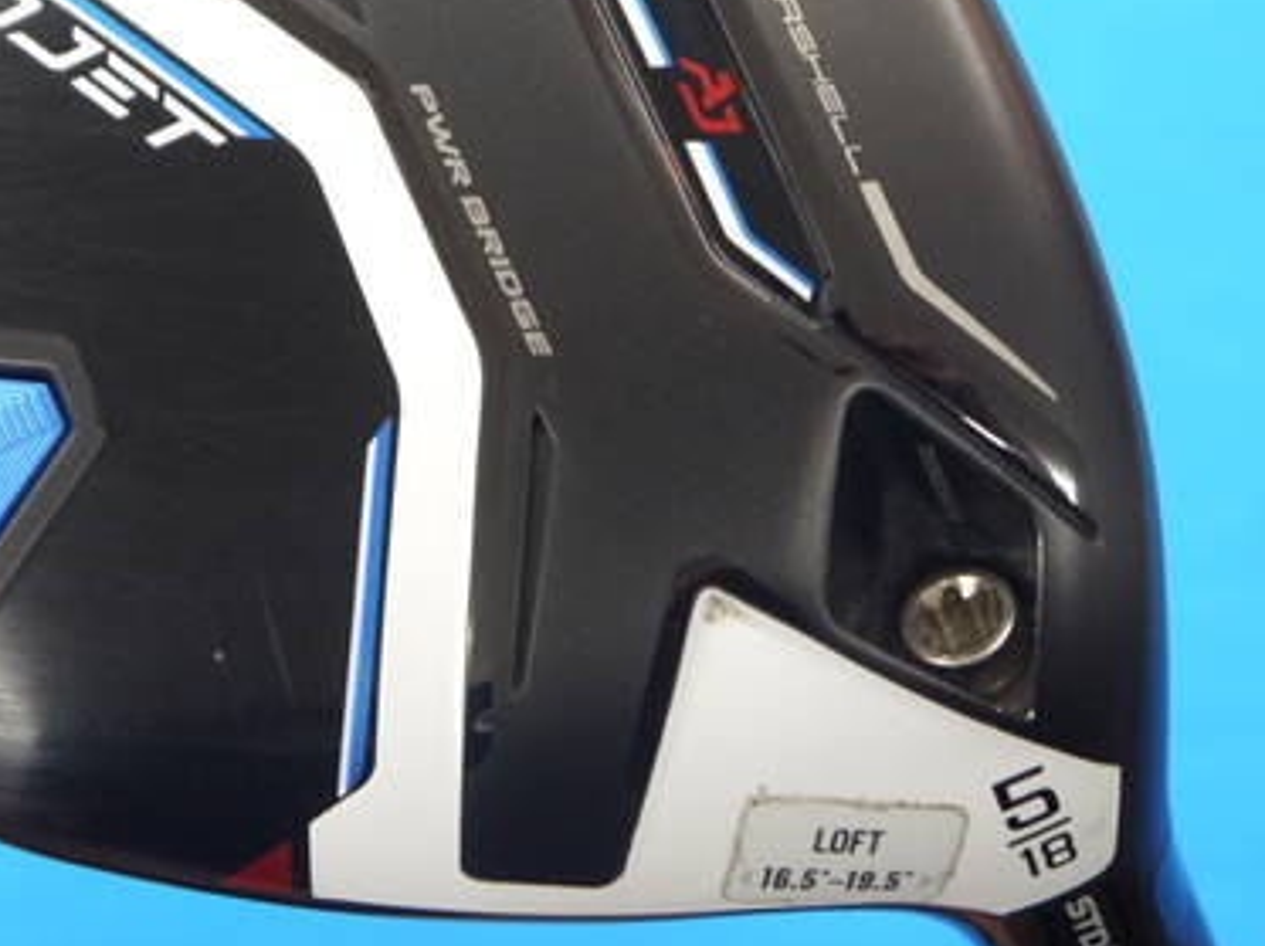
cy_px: 166
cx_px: 400
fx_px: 4892
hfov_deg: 14.7
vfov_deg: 11.0
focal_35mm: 134
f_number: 5.5
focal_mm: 39
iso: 800
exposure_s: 1/60
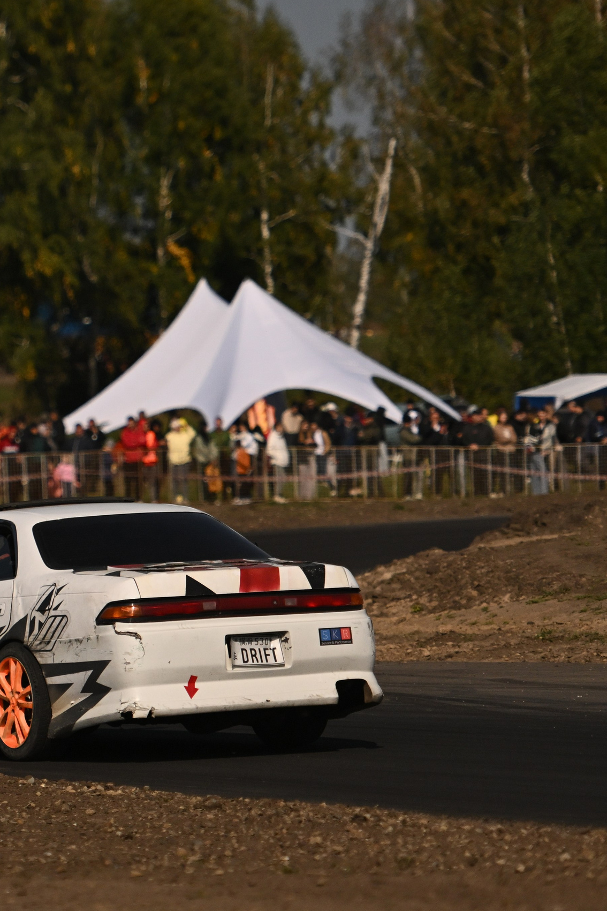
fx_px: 7992
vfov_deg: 6.5
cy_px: 456
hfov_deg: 4.3
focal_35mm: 316
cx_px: -35
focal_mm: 140
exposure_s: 1/32000
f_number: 2.8
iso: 500
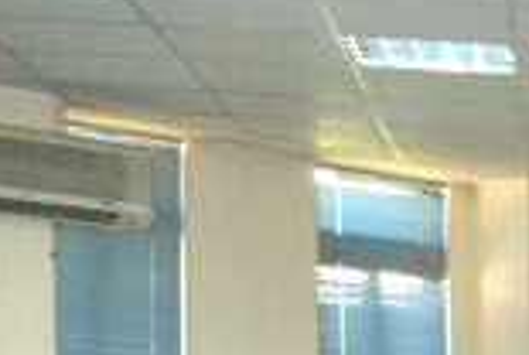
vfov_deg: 9.5
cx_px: 1297
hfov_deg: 11.8
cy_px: 616
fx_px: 2046
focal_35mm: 139
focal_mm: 18
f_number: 6.3
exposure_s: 1/60
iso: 1600
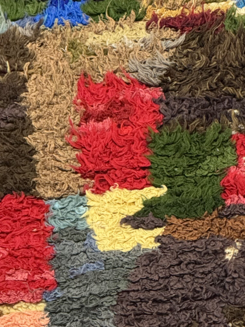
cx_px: 270
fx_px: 2869
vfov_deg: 6.5
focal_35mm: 304
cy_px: 154
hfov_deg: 4.9
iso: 500
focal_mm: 15.66
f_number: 2.8
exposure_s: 1/50
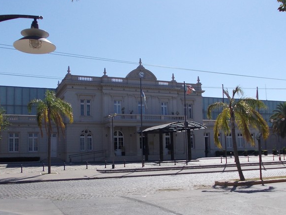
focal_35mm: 37
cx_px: 137
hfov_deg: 50.1
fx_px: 306
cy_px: 128
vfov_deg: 38.6
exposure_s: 1/500
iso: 80
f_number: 5.4
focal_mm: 4
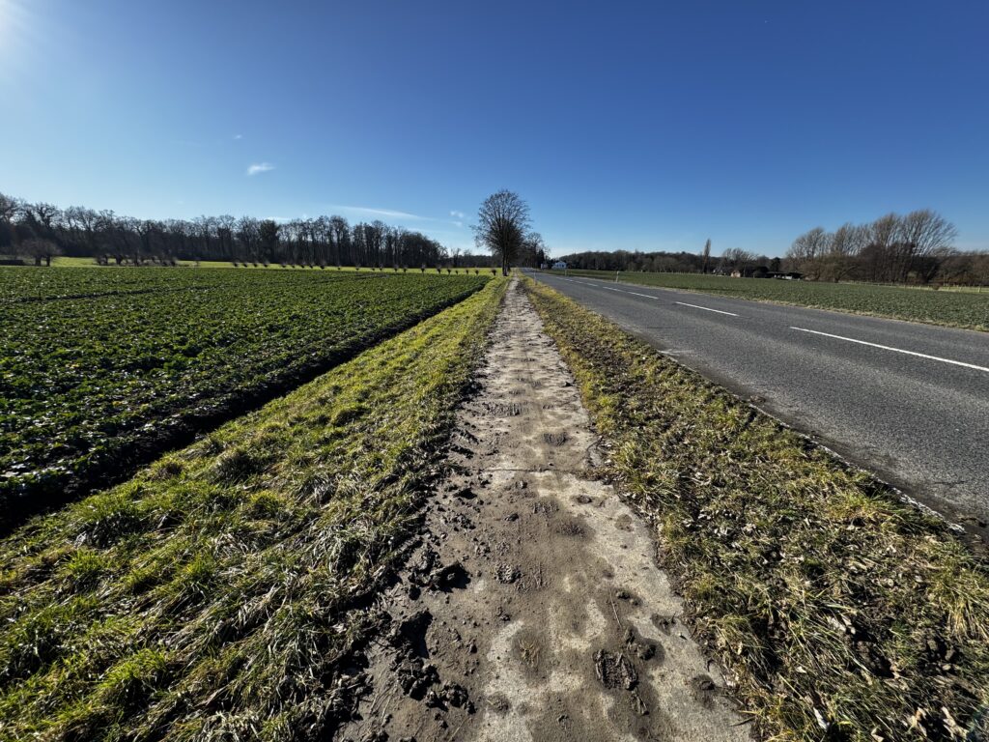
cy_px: 371
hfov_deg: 102.1
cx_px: 494
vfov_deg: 85.7
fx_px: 400
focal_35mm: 14
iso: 50
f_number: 2.2
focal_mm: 2.22
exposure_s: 1/899
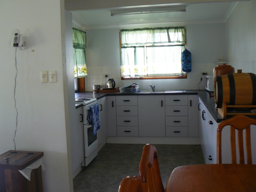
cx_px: 128
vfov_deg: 39.7
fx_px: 266
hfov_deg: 51.3
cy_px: 96
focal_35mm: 36
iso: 200
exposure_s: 1/30
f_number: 2.8
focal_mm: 6
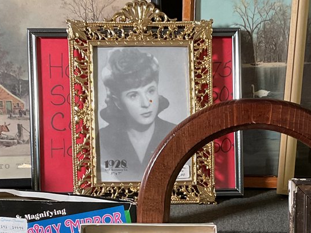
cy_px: 224
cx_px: 197
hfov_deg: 24.1
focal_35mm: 81
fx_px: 727
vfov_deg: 17.8
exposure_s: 1/60
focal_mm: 3
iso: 100
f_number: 1.8
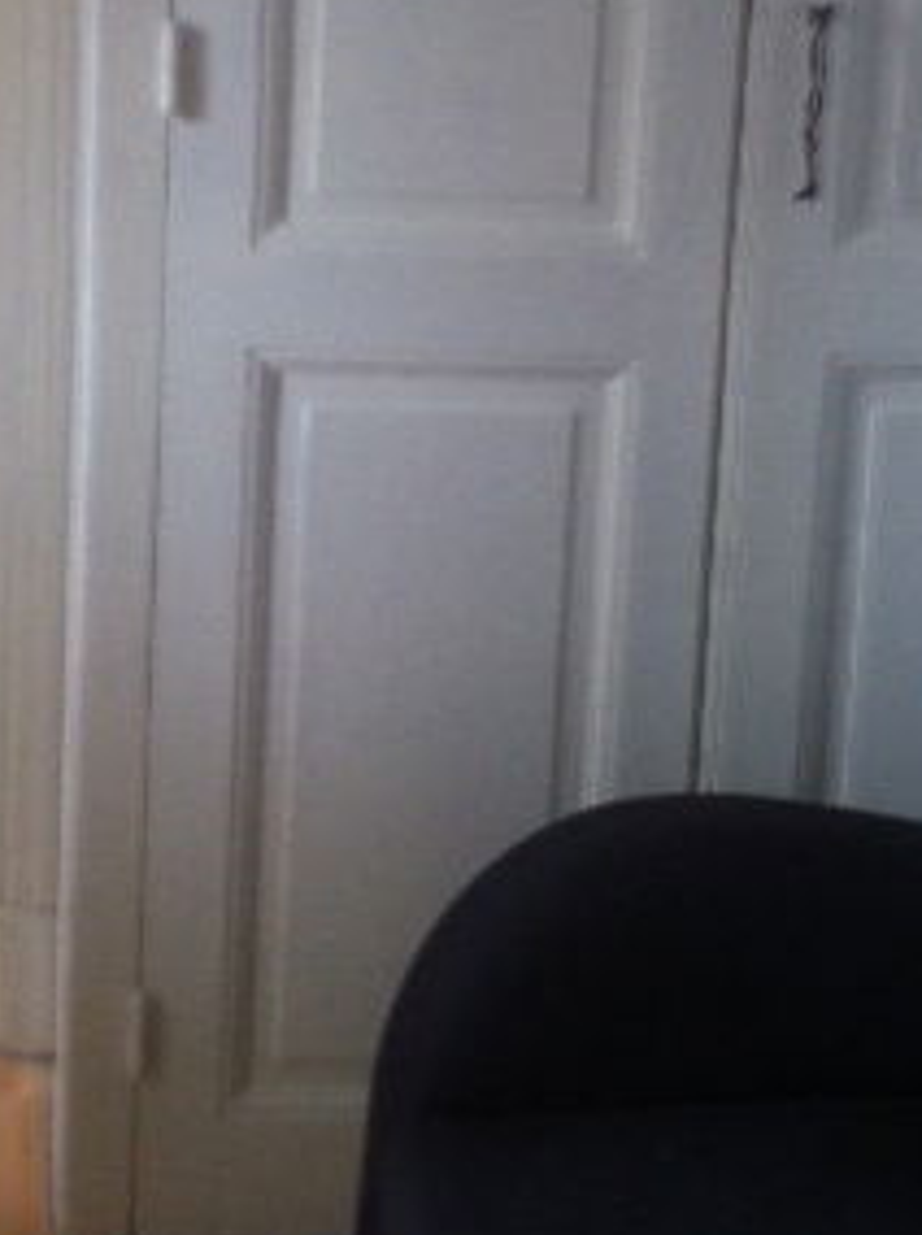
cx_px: 470
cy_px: 187
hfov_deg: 18.6
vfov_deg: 24.2
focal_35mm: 79
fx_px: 2814
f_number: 2.8
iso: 160
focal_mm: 3.85
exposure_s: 1/15
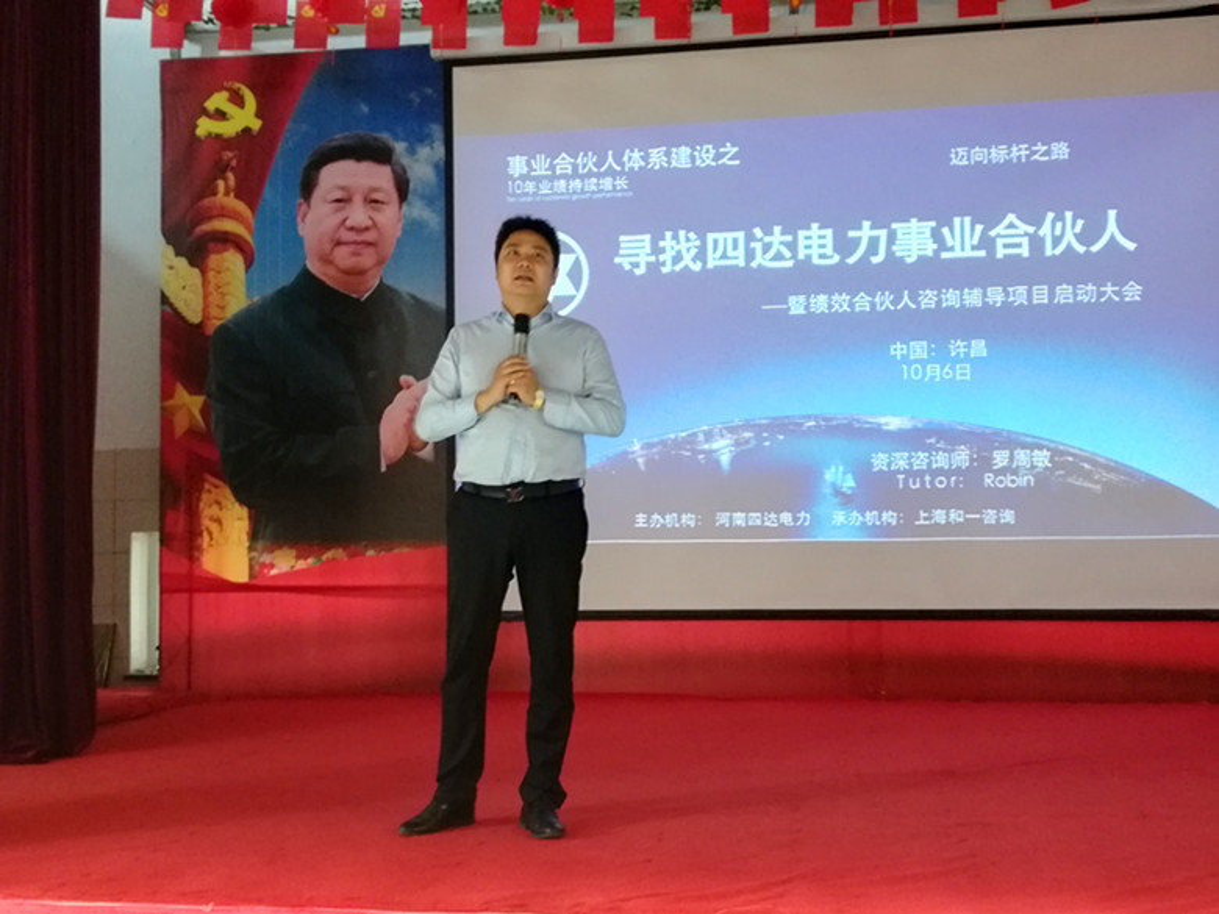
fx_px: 1409
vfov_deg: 36.0
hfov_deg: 46.8
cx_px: 610
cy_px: 457
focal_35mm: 40
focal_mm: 3.83
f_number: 2.2
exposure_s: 1/16.7
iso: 800
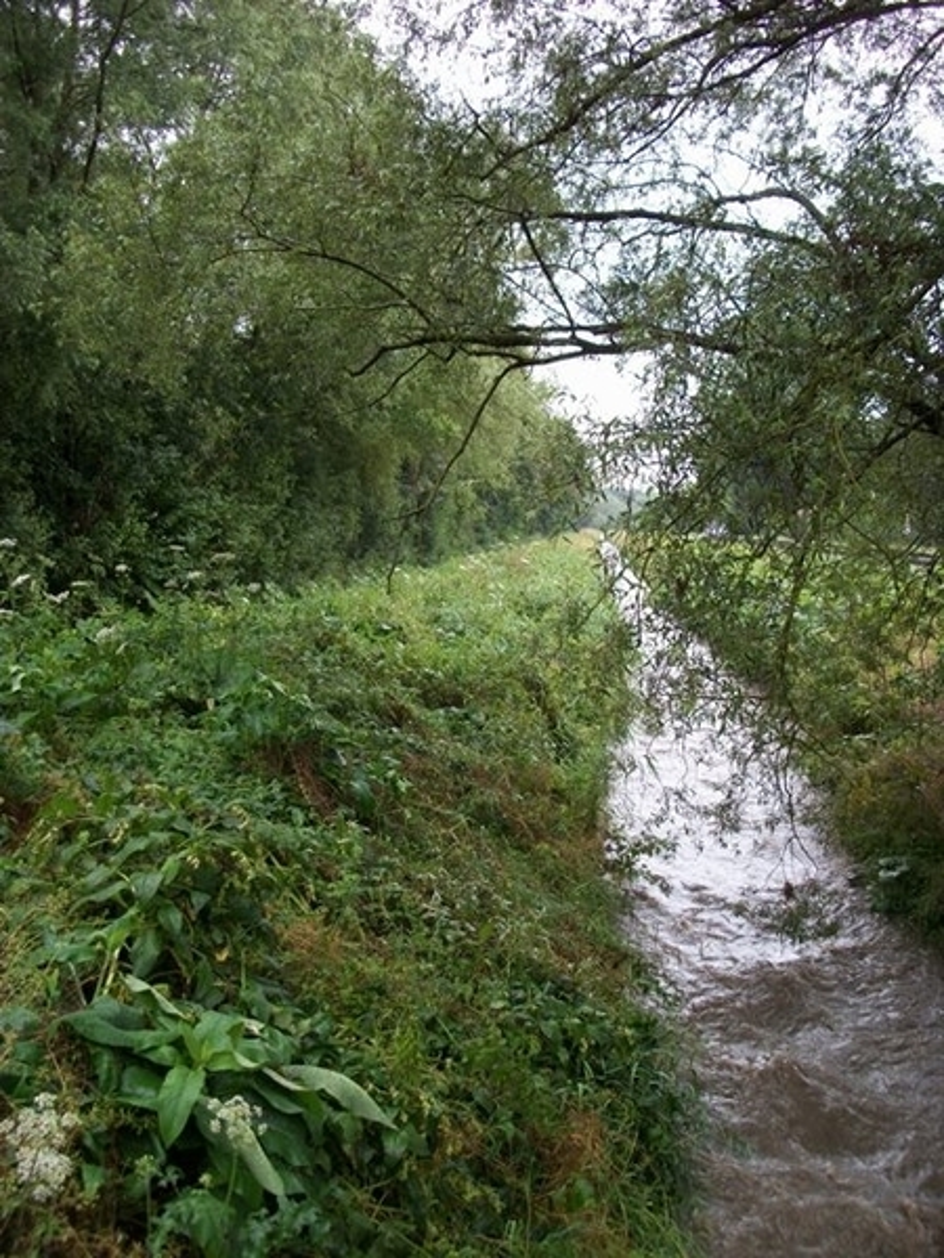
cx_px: 472
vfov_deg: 56.8
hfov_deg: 44.2
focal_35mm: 32
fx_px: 1164
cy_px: 629
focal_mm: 5.7
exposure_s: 1/125
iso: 159
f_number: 2.9
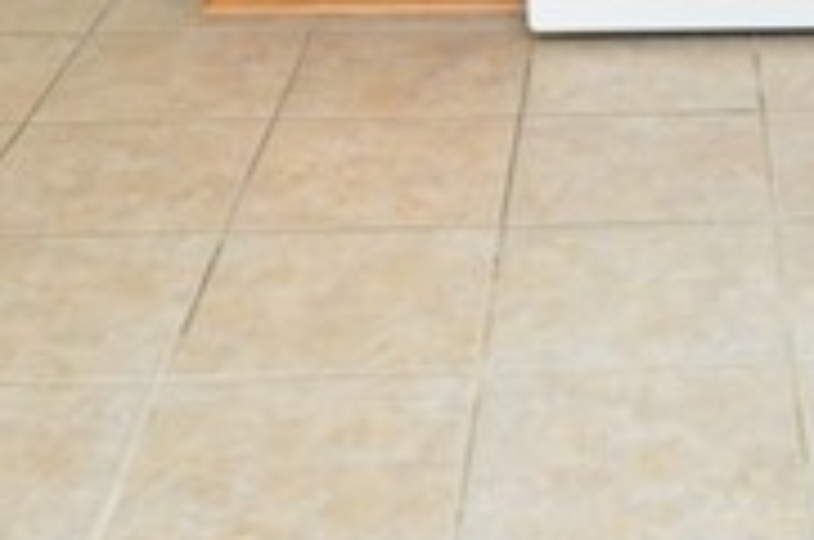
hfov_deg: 21.8
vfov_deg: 13.7
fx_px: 2031
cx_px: 827
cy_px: -396
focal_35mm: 90
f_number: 4
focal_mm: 10
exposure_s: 1/60
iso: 800
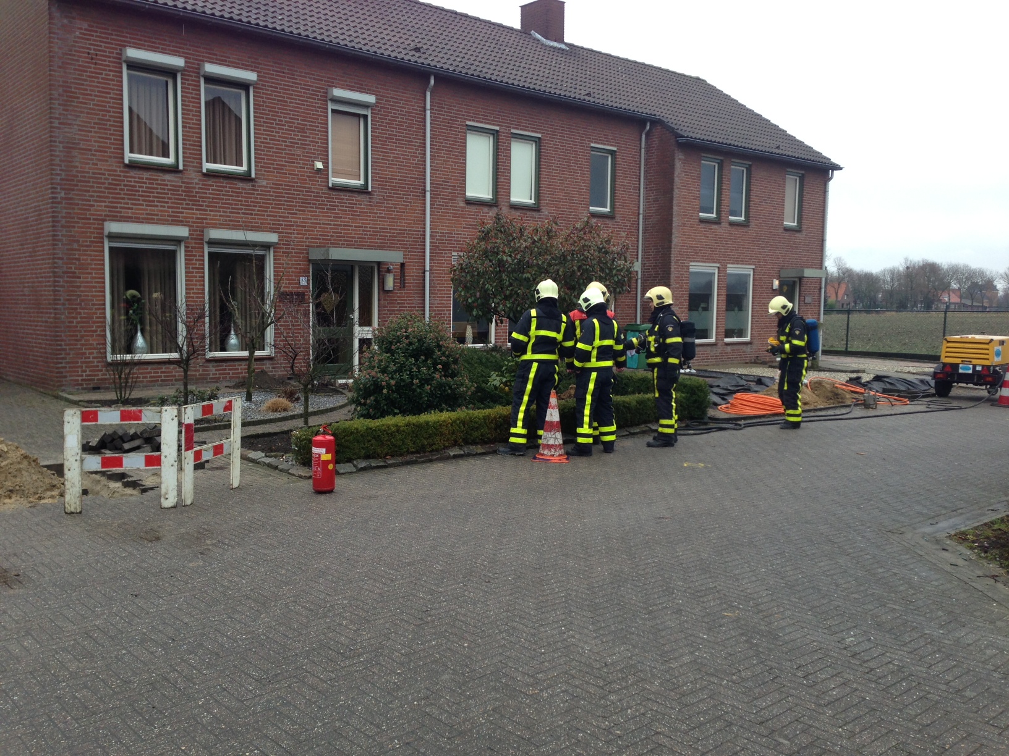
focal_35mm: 33
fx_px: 962
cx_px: 504
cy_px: 378
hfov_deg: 55.4
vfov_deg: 42.9
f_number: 2.4
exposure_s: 1/350
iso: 50
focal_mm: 4.13
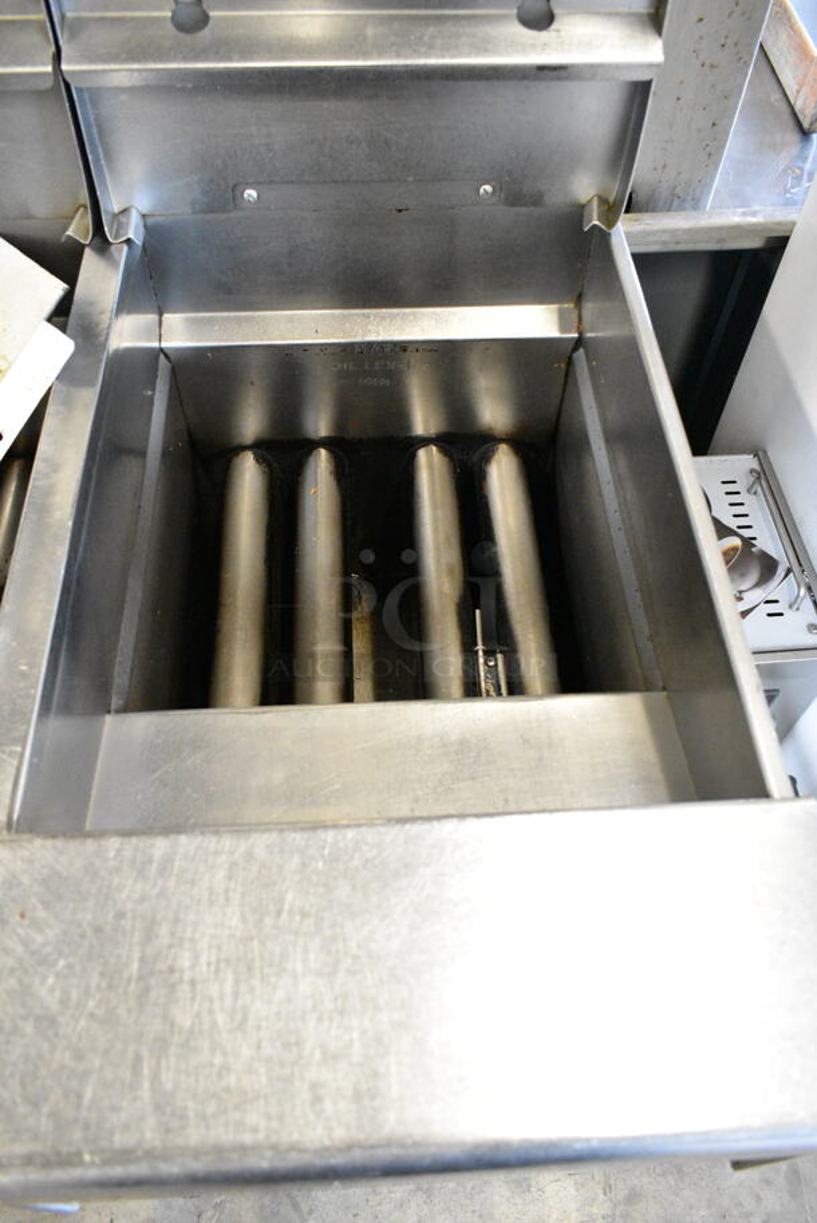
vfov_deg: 67.3
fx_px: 918
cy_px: 612
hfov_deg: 48.0
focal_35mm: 27
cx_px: 408
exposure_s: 1/80
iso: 6400
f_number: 5.6
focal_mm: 18
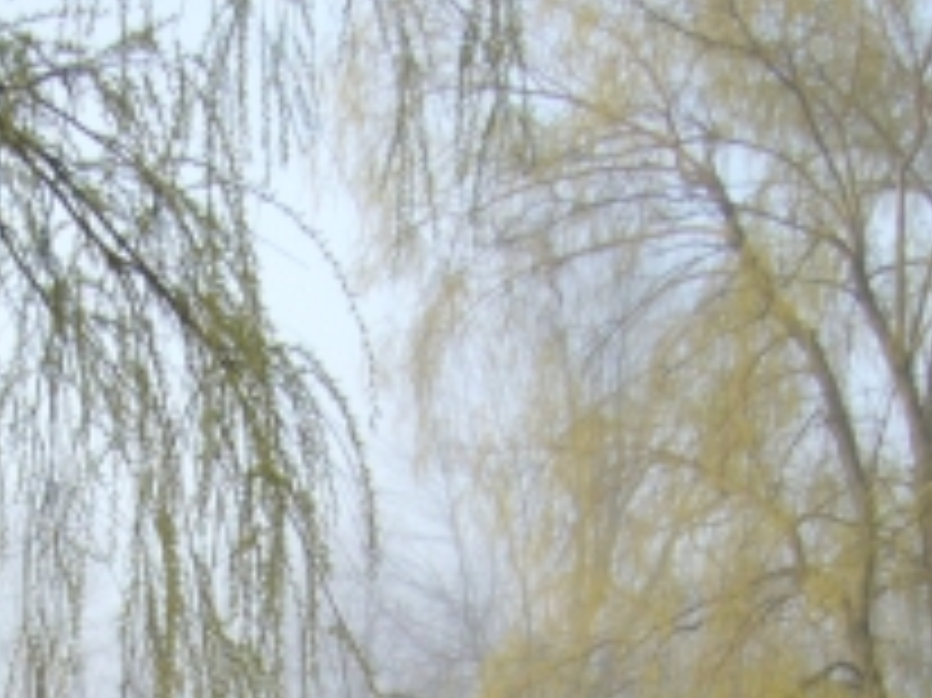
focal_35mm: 104
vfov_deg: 13.6
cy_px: 934
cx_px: 117
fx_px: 2798
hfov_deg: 18.6
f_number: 2.8
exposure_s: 1/400
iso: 100
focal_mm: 5.8
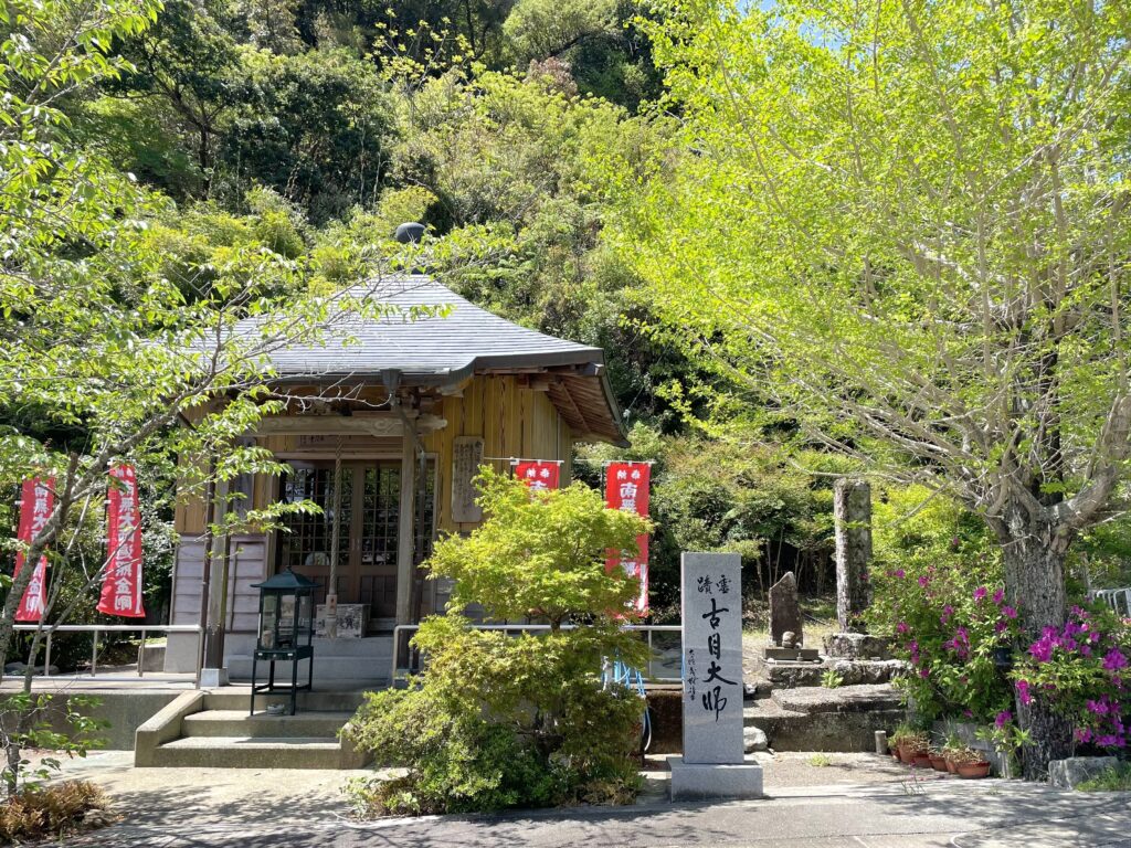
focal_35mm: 26
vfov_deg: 53.1
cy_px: 424
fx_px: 849
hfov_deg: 67.3
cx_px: 566
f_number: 1.6
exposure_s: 1/1233
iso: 32
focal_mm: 4.2
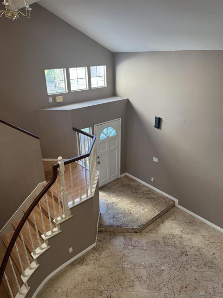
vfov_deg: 71.6
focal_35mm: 24
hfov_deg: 56.8
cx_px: 112
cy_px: 149
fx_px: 206
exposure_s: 1/121
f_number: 1.78
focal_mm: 6.76
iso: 200
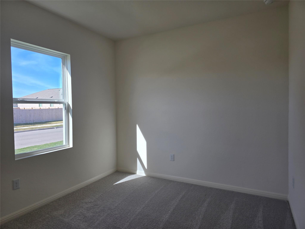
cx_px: 152
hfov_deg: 73.9
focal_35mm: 23
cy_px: 114
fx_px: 203
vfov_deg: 58.9
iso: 12
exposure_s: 1/166
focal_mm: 6.3
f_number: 1.7
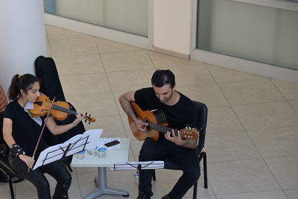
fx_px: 869
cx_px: 77
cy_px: 128
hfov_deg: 19.3
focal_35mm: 105
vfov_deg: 13.0
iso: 400
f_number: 4.5
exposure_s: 1/80
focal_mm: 70
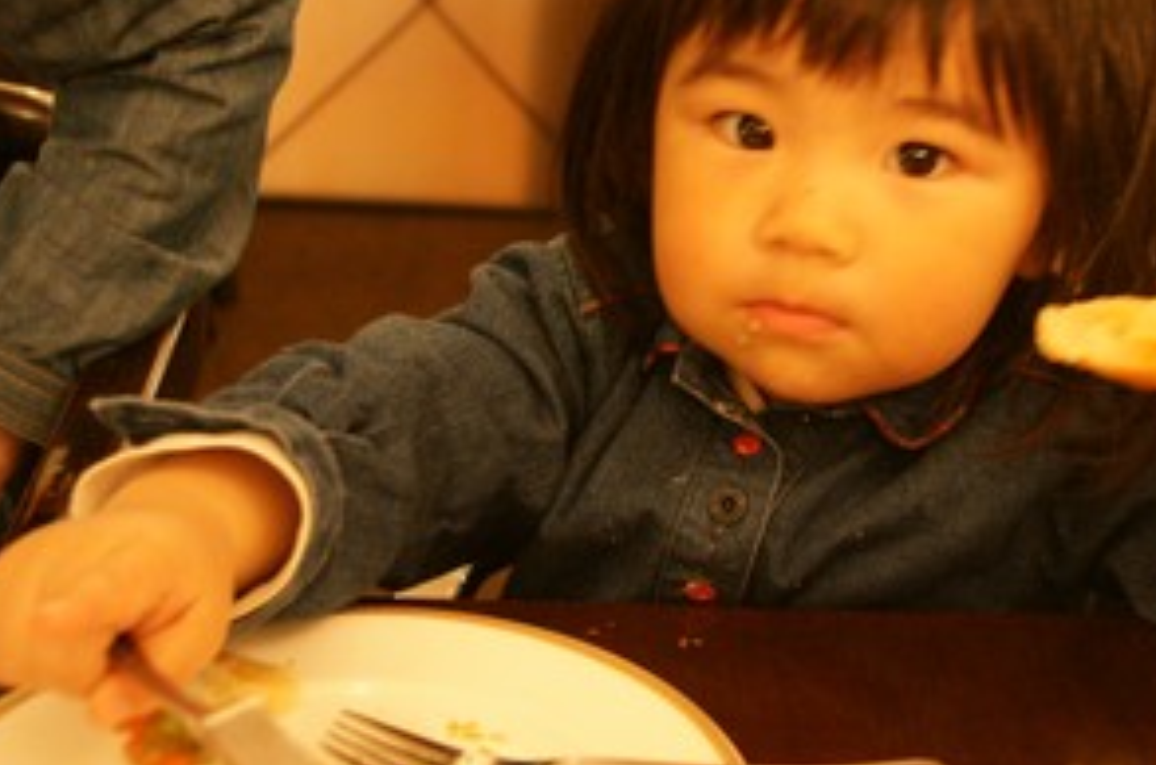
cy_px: 254
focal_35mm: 56
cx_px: 781
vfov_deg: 24.0
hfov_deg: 35.3
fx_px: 1794
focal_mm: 26
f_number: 4.5
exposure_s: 1/5
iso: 1250
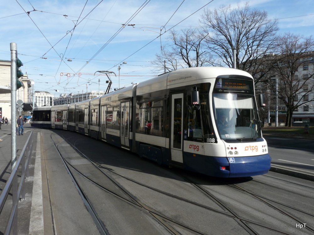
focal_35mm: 28
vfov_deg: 49.7
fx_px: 254
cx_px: 157
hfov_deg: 63.4
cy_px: 118
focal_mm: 4.6
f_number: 5.6
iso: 100
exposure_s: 1/400
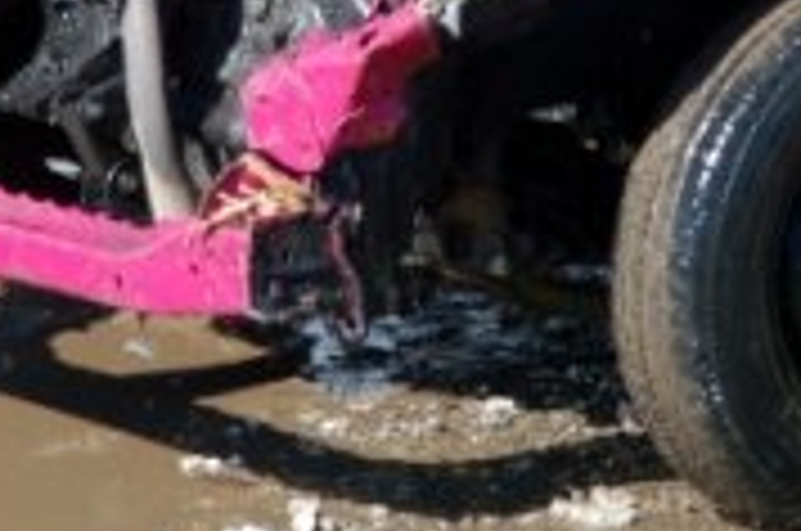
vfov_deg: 3.2
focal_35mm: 421
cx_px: 729
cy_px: -320
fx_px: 9350
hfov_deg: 4.9
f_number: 5.6
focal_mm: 78
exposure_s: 1/800
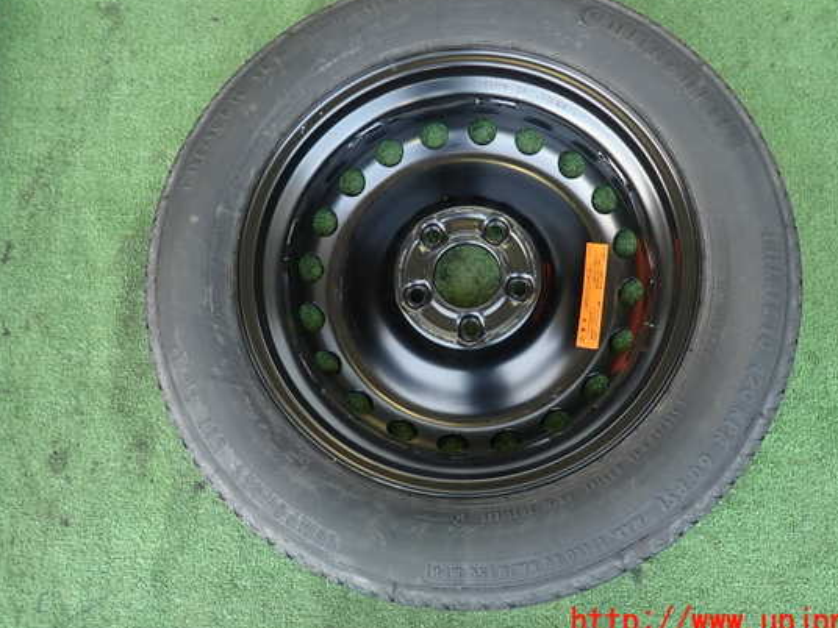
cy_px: 291
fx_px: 678
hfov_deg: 63.3
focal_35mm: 28
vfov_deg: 49.7
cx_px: 455
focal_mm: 4.5
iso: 100
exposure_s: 1/60
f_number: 2
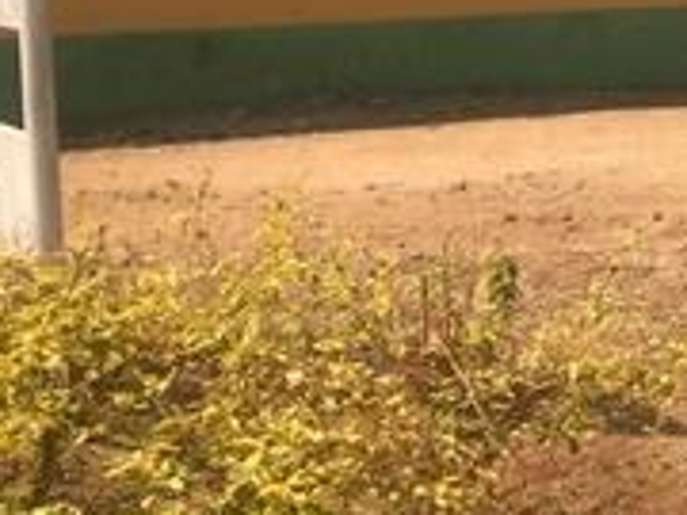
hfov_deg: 16.8
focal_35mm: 101
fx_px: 2004
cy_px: -38
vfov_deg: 14.3
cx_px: 1156
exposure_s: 1/2519
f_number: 1.8
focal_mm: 3.99
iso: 20
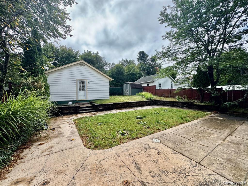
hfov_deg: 102.1
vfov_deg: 85.7
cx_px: 124
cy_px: 93
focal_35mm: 14
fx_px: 100
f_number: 2.2
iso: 40
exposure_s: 1/620
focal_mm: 2.22
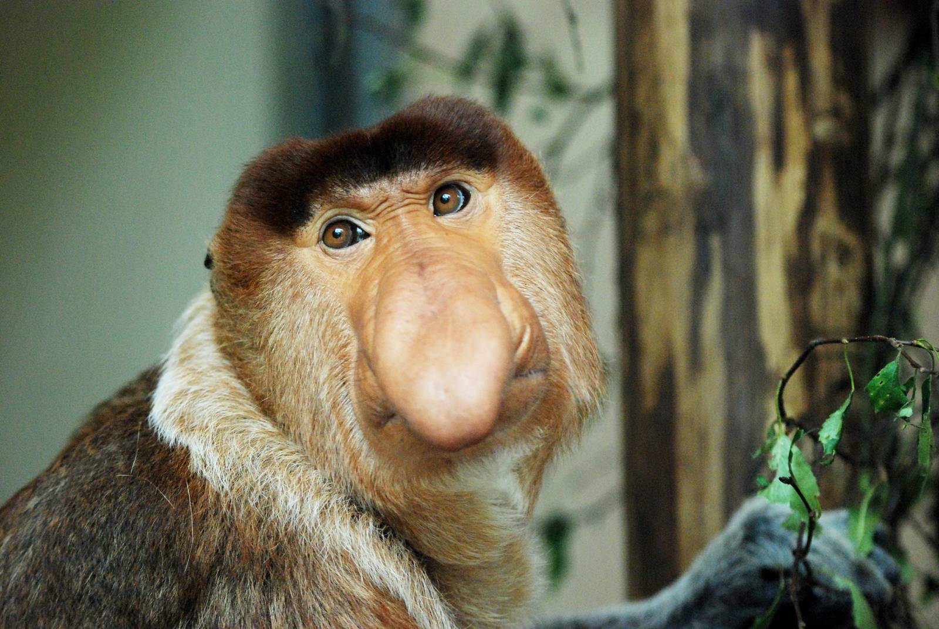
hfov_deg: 13.7
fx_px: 3917
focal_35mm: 150
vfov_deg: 9.2
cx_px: 470
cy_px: 314
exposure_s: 1/160
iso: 1600
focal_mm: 100
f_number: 4
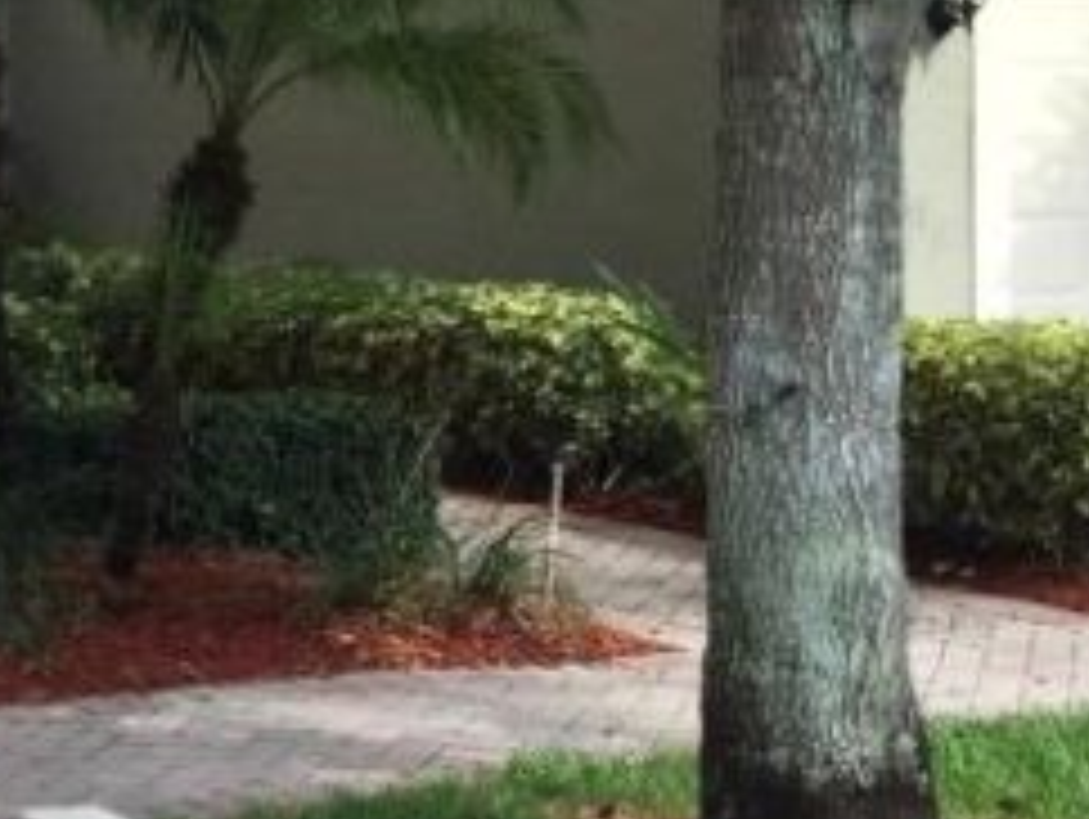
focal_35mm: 92
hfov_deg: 19.5
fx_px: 2897
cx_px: -351
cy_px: 315
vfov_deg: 16.1
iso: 32
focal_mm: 4.15
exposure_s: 1/791
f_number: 2.2
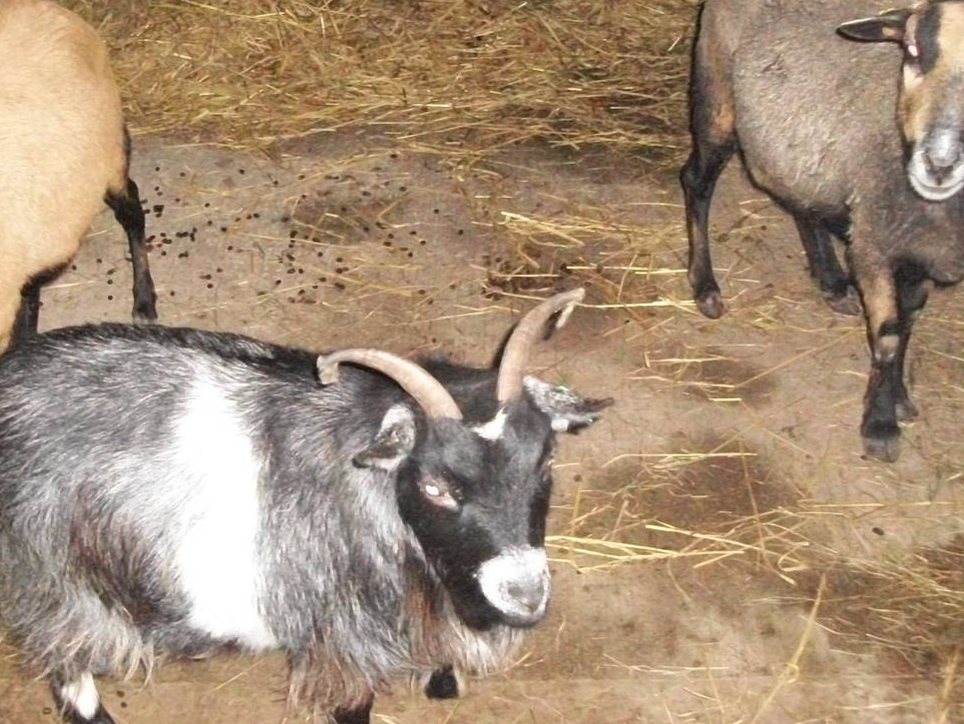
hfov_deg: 36.0
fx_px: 1476
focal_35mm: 53
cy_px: 318
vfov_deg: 27.5
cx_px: 378
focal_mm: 5.7
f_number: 2.9
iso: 800
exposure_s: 1/500
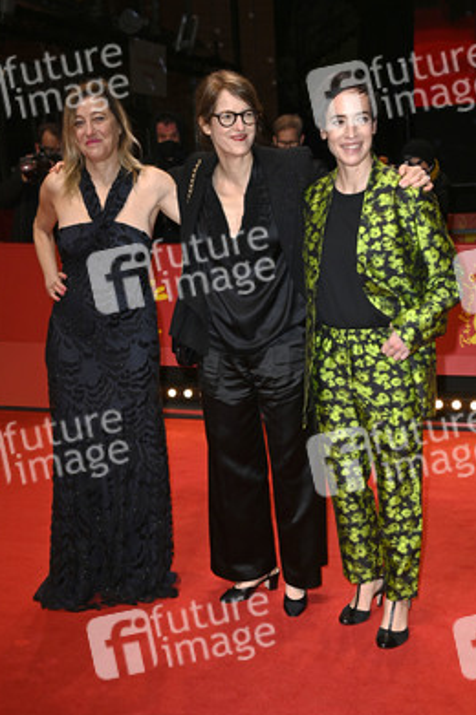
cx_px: 234
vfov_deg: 43.6
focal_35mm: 45
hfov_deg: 29.8
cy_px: 362
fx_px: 894
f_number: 5.6
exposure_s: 1/160
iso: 500
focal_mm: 44
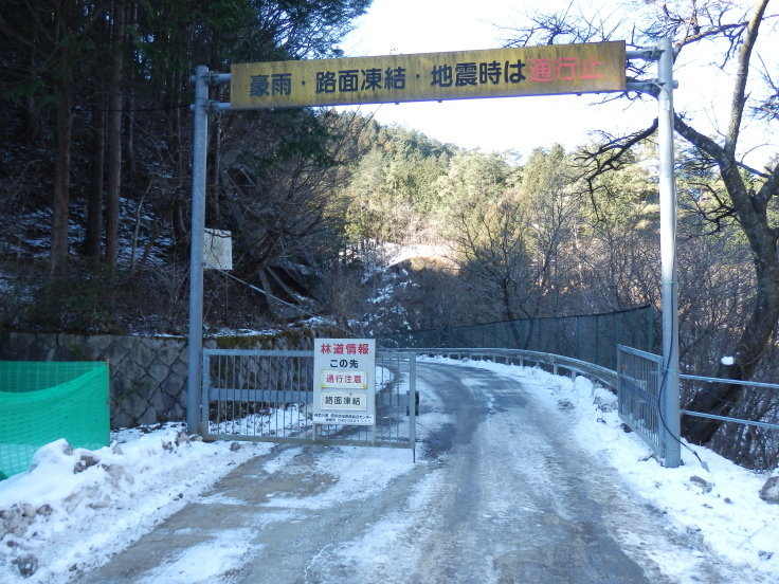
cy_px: 292
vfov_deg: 54.9
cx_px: 390
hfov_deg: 69.4
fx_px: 563
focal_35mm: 25
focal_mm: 4.5
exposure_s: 1/80
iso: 80
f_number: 3
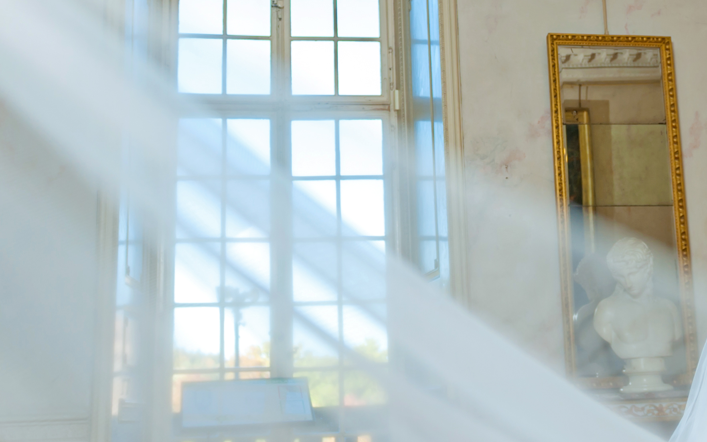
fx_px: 1137
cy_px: 116
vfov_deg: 21.8
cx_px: 474
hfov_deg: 34.2
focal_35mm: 59
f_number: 3.2
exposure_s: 1/250
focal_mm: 24
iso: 100
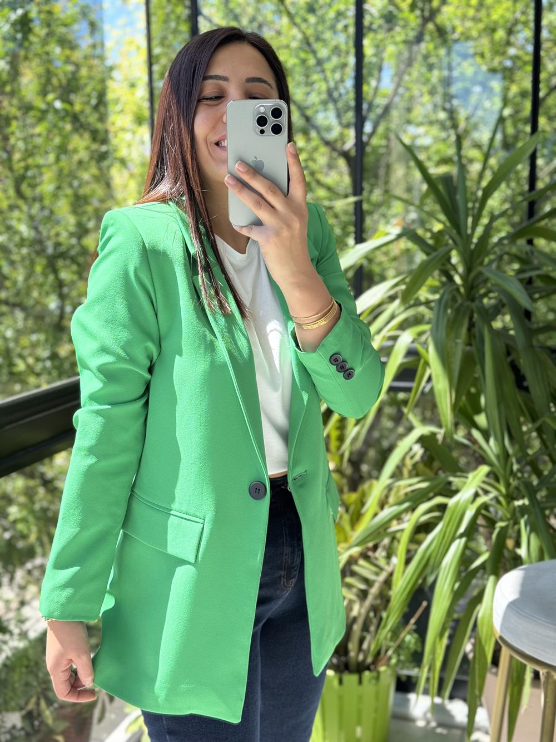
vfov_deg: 39.7
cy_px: 371
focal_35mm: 48
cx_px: 278
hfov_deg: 30.3
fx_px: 1028
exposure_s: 1/311
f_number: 1.78
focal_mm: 6.76
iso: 64
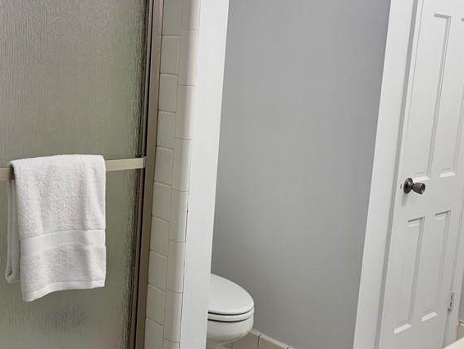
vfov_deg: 30.9
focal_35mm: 47
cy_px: 153
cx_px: 148
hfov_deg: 39.8
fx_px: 630
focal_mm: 5.96
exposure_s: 1/120
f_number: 1.6
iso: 80
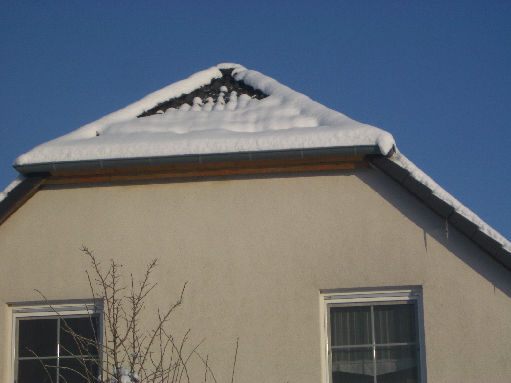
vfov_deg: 14.1
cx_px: 256
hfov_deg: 18.7
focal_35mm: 105
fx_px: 1550
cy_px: 192
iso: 50
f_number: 7.7
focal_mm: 17.4
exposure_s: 1/400
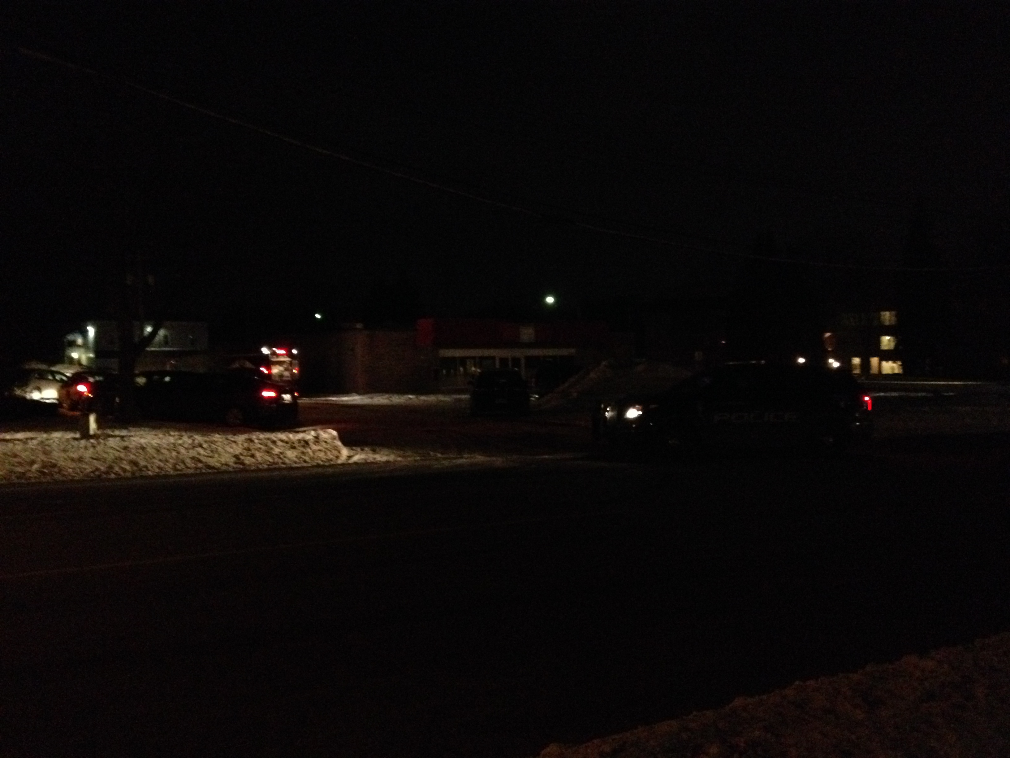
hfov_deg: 52.6
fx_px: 1021
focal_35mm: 35
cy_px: 379
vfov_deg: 40.7
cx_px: 505
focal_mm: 4.28
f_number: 2.4
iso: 800
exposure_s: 1/15
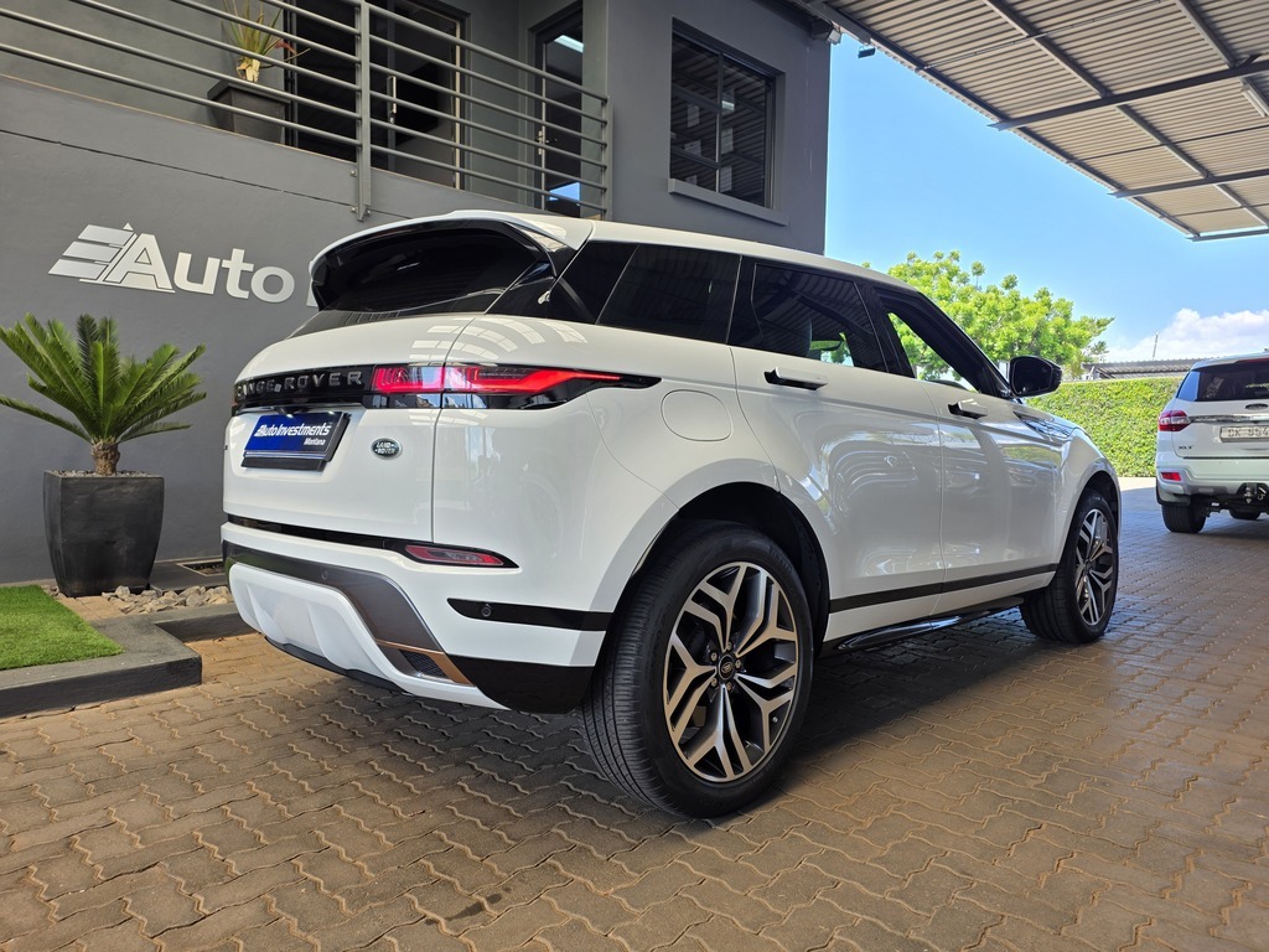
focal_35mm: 23
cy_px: 476
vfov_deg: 58.9
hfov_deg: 73.9
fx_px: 843
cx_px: 634
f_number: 1.7
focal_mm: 6.25
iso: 50
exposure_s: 1/359
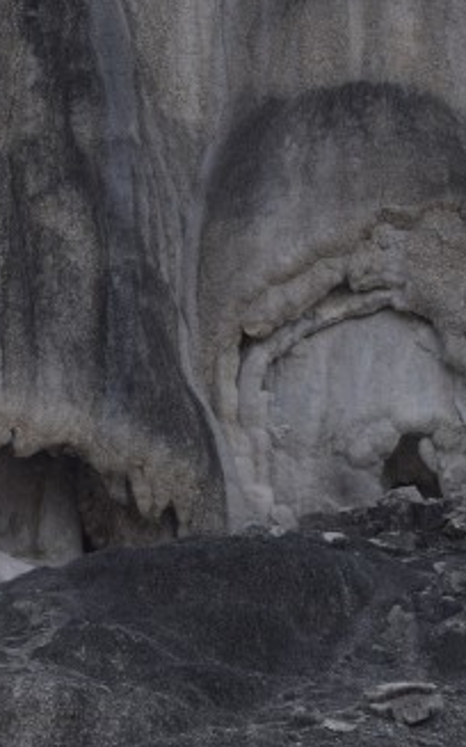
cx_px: 80
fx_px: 5363
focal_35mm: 264
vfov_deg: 7.9
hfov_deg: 5.0
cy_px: 30
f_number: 10
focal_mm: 55
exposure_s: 1/400
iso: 200
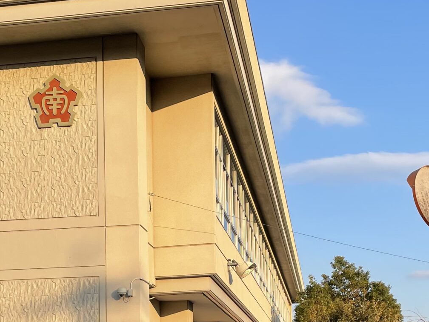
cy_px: 333
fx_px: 818
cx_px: 177
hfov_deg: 29.3
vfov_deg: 21.4
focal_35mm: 66
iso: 32
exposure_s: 1/1825
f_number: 1.6
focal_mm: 4.2
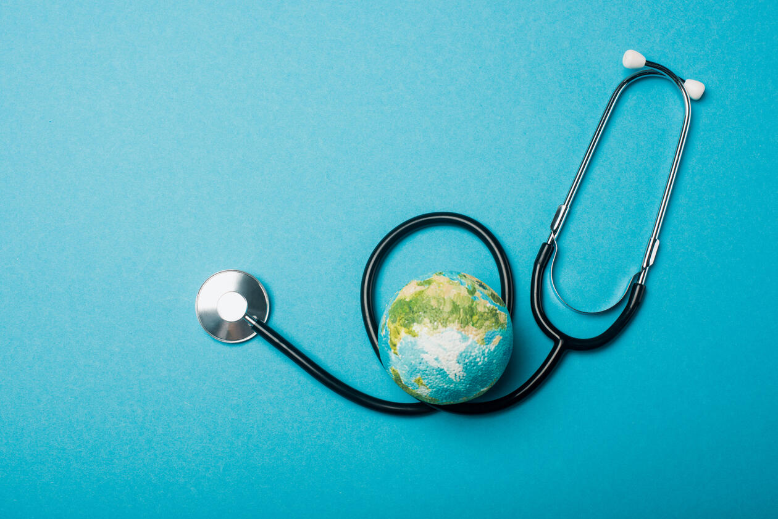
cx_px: 389
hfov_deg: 39.6
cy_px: 260
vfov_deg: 27.0
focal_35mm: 50
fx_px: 1081
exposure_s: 1/200
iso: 160
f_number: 8
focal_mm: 50
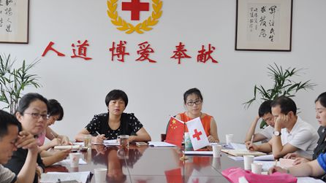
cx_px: 137
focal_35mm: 76
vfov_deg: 15.9
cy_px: 98
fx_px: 657
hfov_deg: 27.8
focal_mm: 36
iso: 250
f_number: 2.8
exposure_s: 1/80
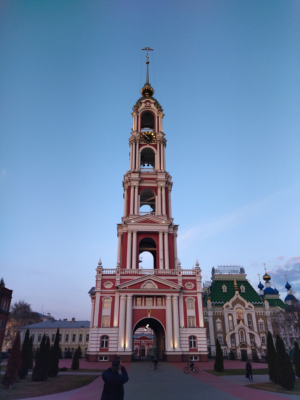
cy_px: 200
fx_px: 312
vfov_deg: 65.3
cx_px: 150
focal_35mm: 27
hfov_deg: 51.4
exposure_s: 1/301
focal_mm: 4.74
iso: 99
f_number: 1.79
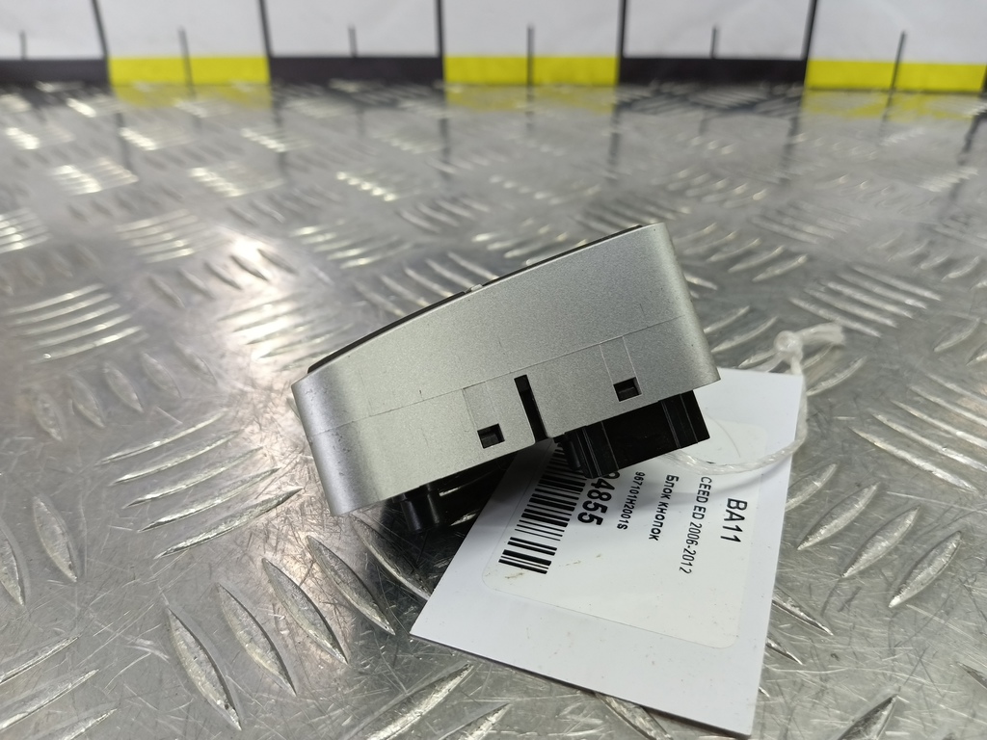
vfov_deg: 58.9
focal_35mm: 23
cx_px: 494
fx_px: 656
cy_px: 370
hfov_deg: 73.9
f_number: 1.6
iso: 124
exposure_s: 1/50
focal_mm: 4.11
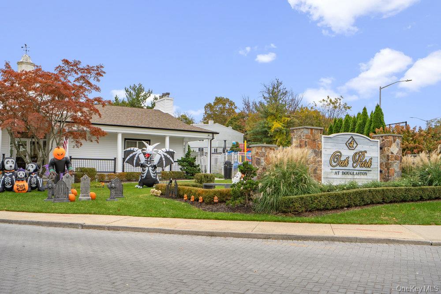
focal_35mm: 35
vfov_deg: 37.9
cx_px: 220
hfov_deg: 54.4
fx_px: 429
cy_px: 147
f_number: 5.6
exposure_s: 1/320
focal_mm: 35
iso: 250
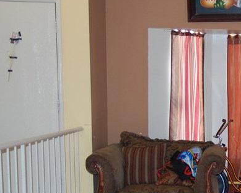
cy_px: 146
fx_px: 635
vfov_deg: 17.2
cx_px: 297
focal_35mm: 89
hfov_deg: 20.0
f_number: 2.8
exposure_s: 1/60
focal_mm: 24
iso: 200
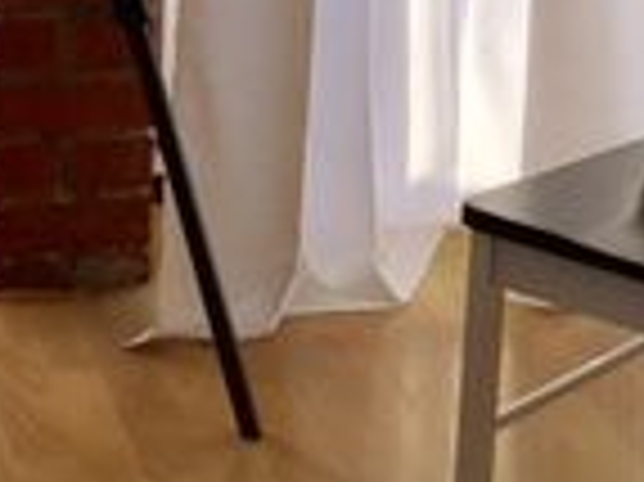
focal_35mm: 130
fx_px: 2417
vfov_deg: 10.6
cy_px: -414
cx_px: -68
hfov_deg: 14.8
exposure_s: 1/693
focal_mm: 4.15
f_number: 2.2
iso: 25
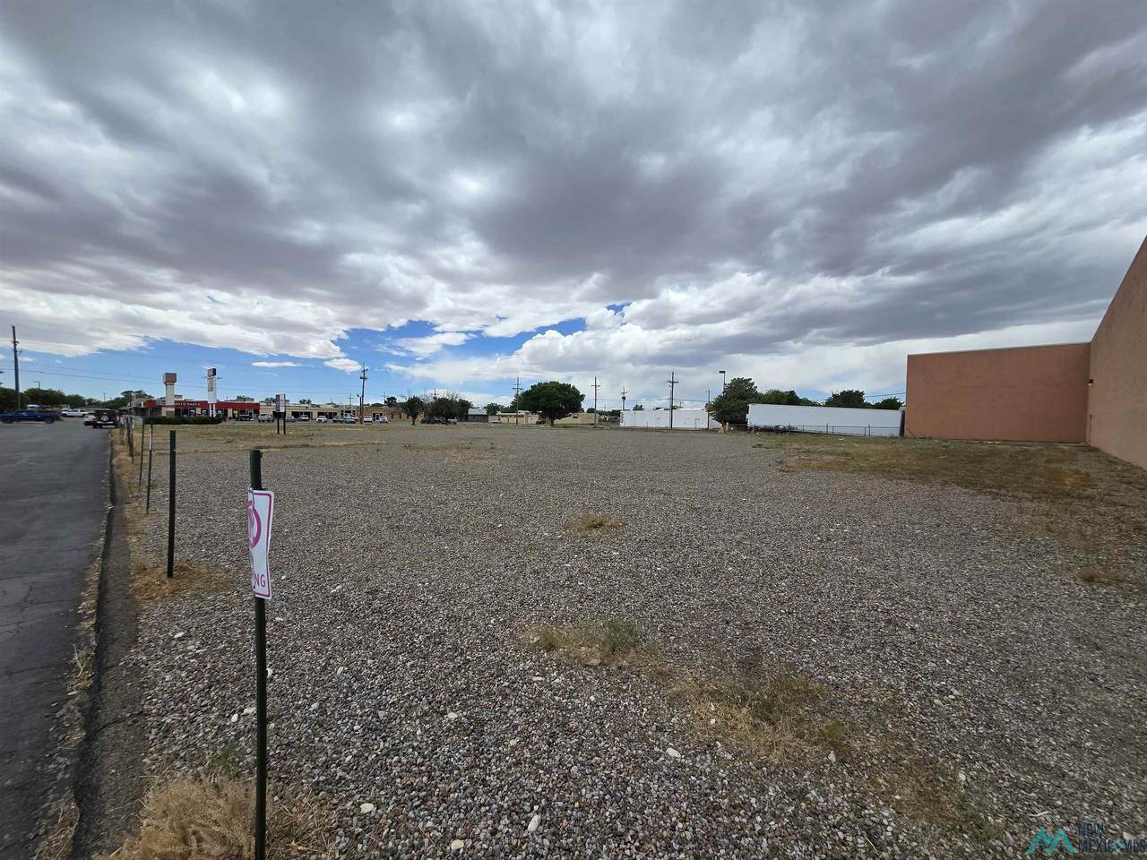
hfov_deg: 106.2
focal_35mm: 13
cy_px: 430
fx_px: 431
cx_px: 574
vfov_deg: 89.9
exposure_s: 1/2790
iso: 50
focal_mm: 2.2
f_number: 2.2
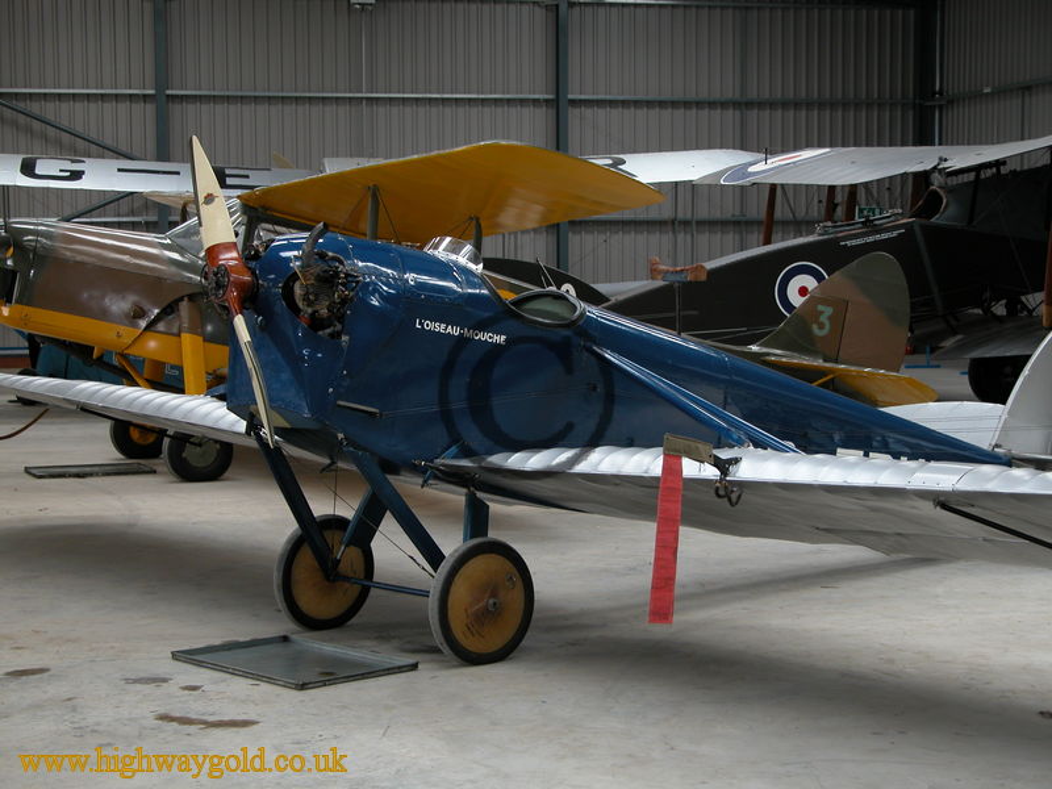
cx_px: 526
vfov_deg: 21.0
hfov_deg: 27.8
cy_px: 394
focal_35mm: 70
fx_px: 2127
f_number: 3.3
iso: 100
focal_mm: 17.8
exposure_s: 1/60.3
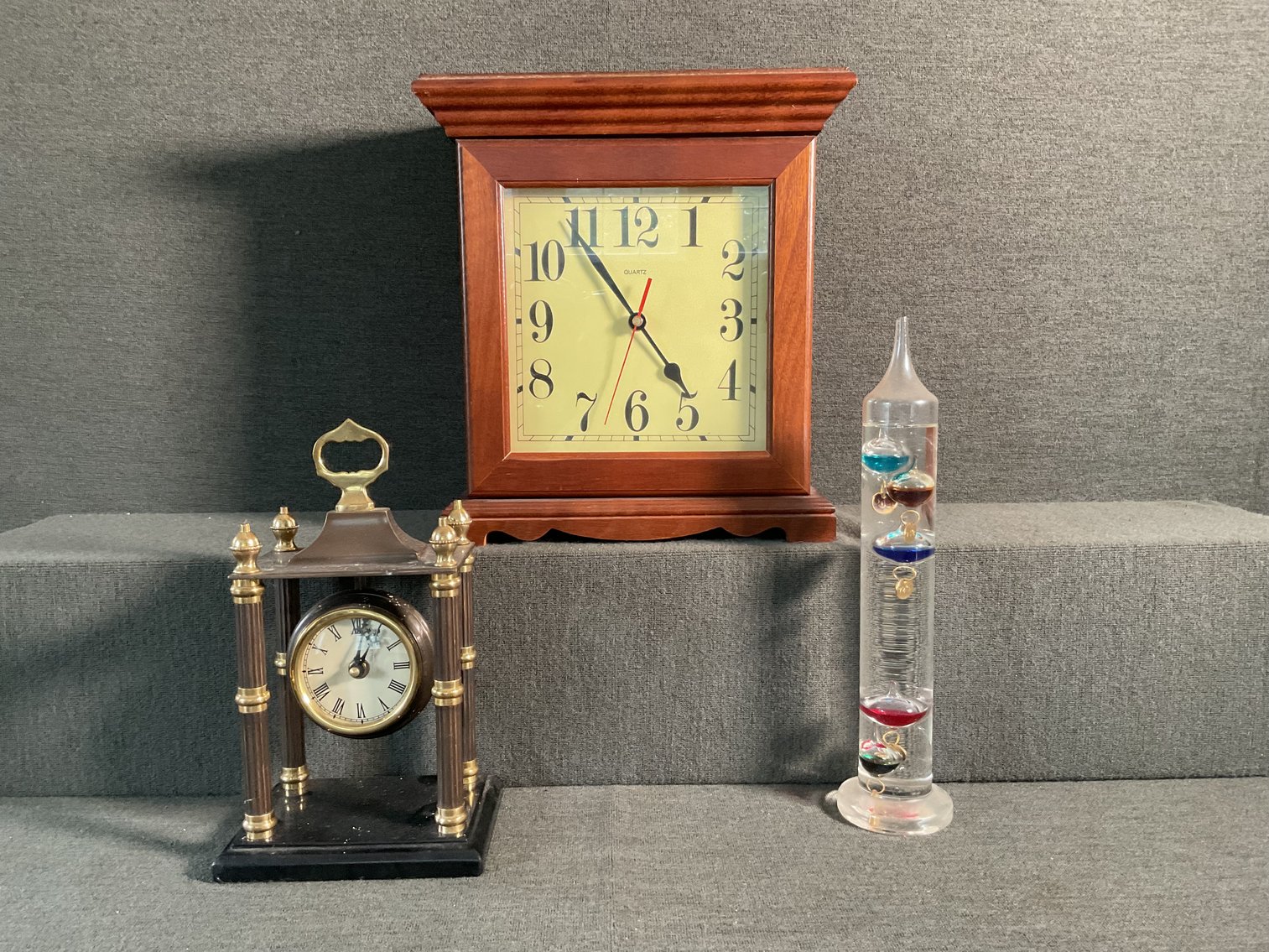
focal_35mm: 29
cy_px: 476
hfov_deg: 61.7
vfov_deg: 48.2
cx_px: 634
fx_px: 1063
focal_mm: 3
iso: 200
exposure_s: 1/60
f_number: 1.8
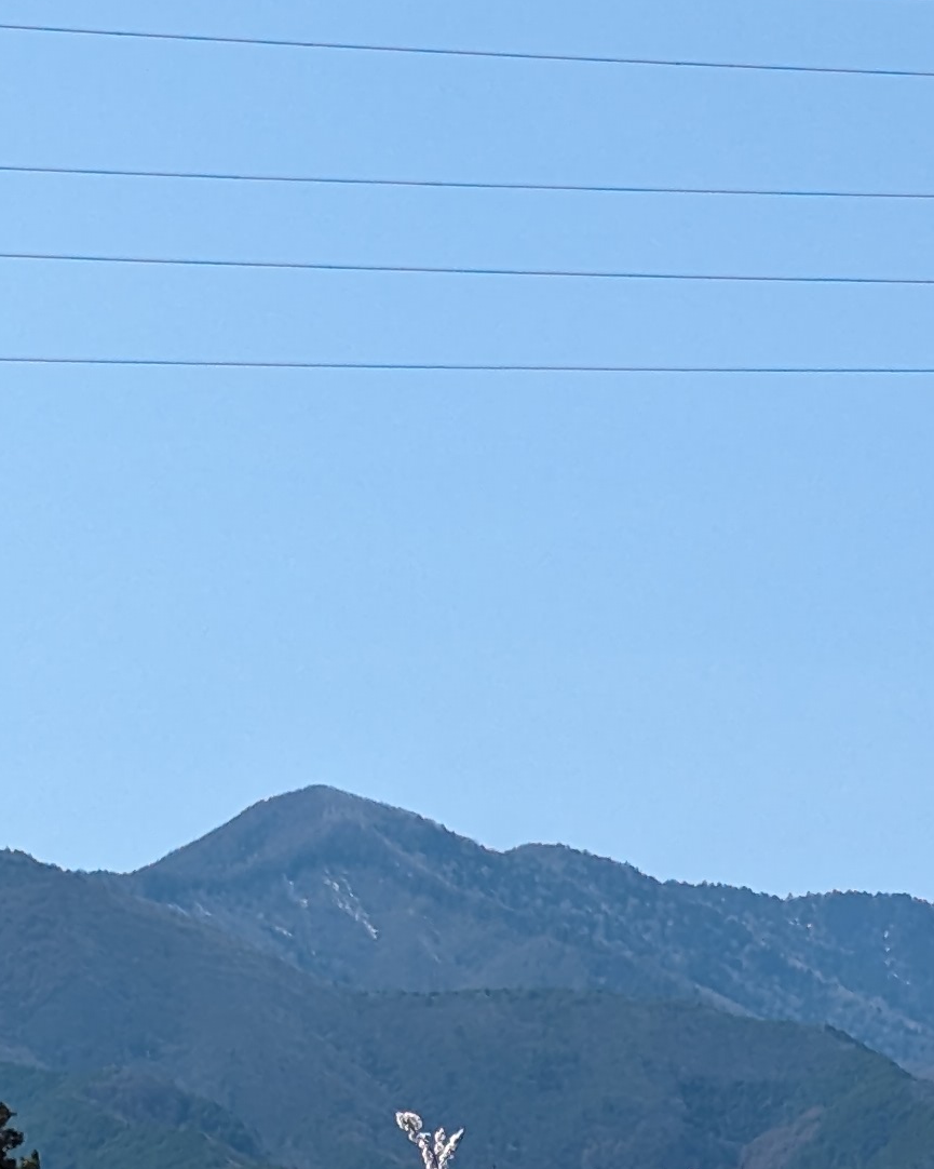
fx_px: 6119
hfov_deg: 8.7
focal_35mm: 177
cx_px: 469
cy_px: 872
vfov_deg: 10.9
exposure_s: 1/2232
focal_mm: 6.81
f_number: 1.85
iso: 46
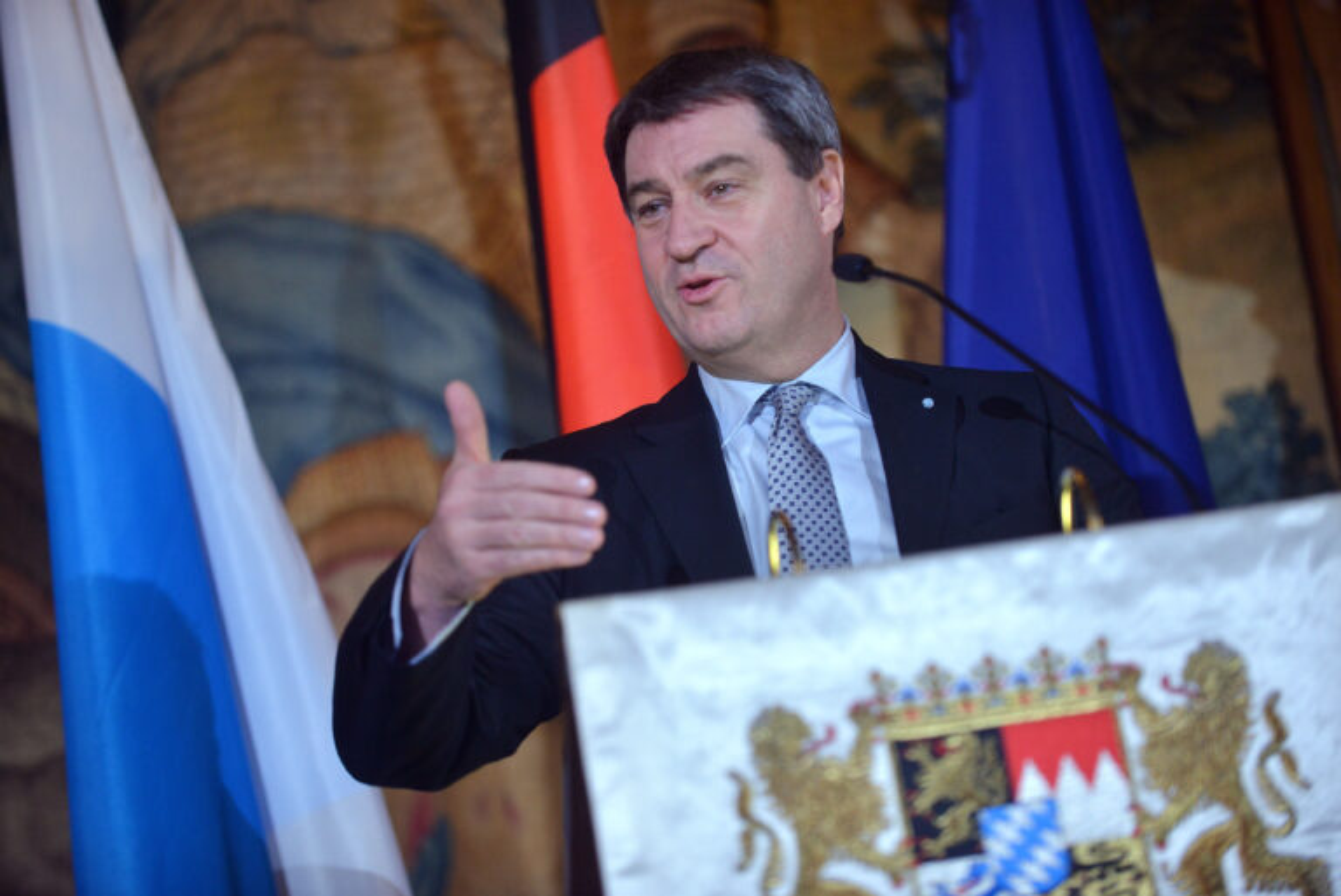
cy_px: 448
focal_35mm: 140
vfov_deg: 9.8
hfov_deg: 14.6
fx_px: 5218
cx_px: 670
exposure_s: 1/200
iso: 1250
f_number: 3.2
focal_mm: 140
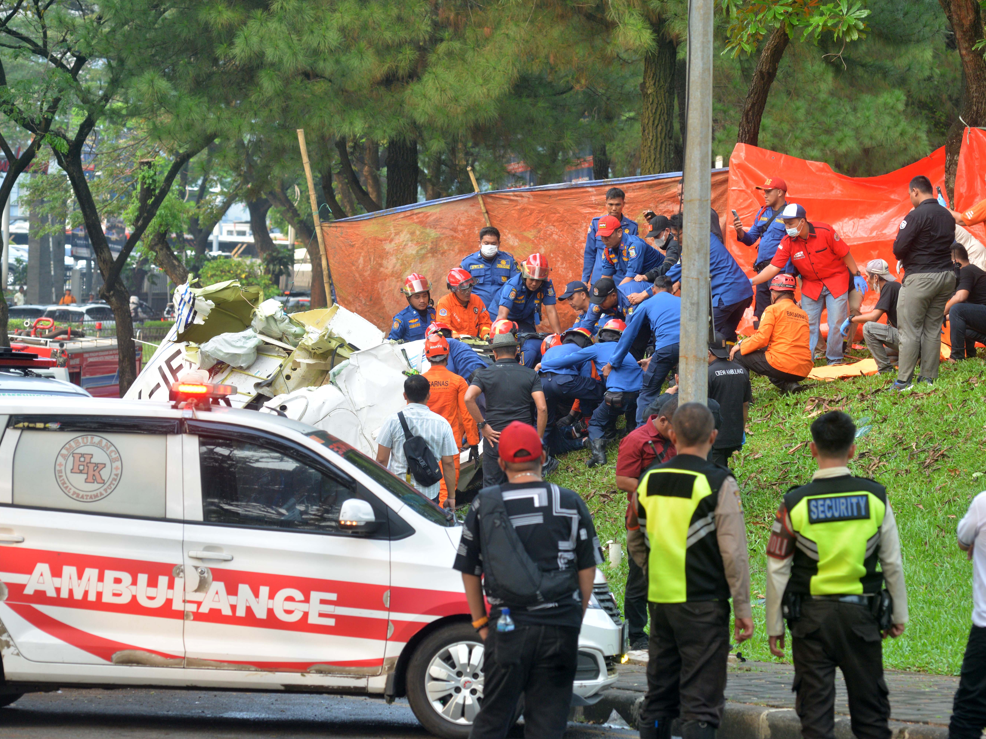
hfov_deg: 11.8
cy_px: 369
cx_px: 545
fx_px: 4785
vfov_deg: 8.8
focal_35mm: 168
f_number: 9
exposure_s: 1/200
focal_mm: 155
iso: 800
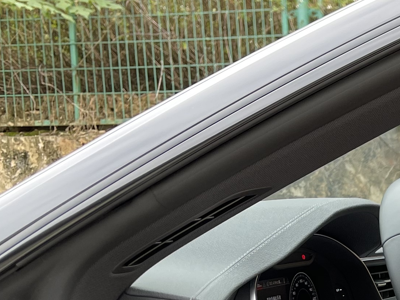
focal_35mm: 92
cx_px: 558
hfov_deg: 19.2
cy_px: 384
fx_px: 1063
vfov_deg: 15.3
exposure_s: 1/121
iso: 50
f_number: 1.6
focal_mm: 5.1
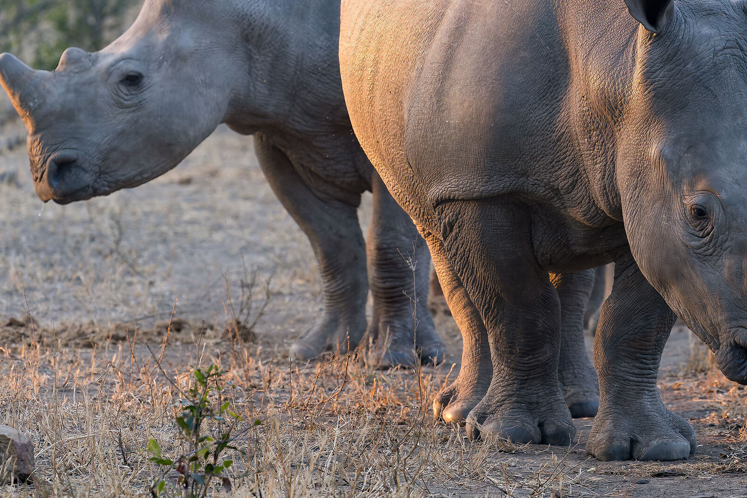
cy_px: 134
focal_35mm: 421
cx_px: 474
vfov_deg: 3.3
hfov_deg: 4.9
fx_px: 8735
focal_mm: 280
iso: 2800
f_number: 5.6
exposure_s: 1/400
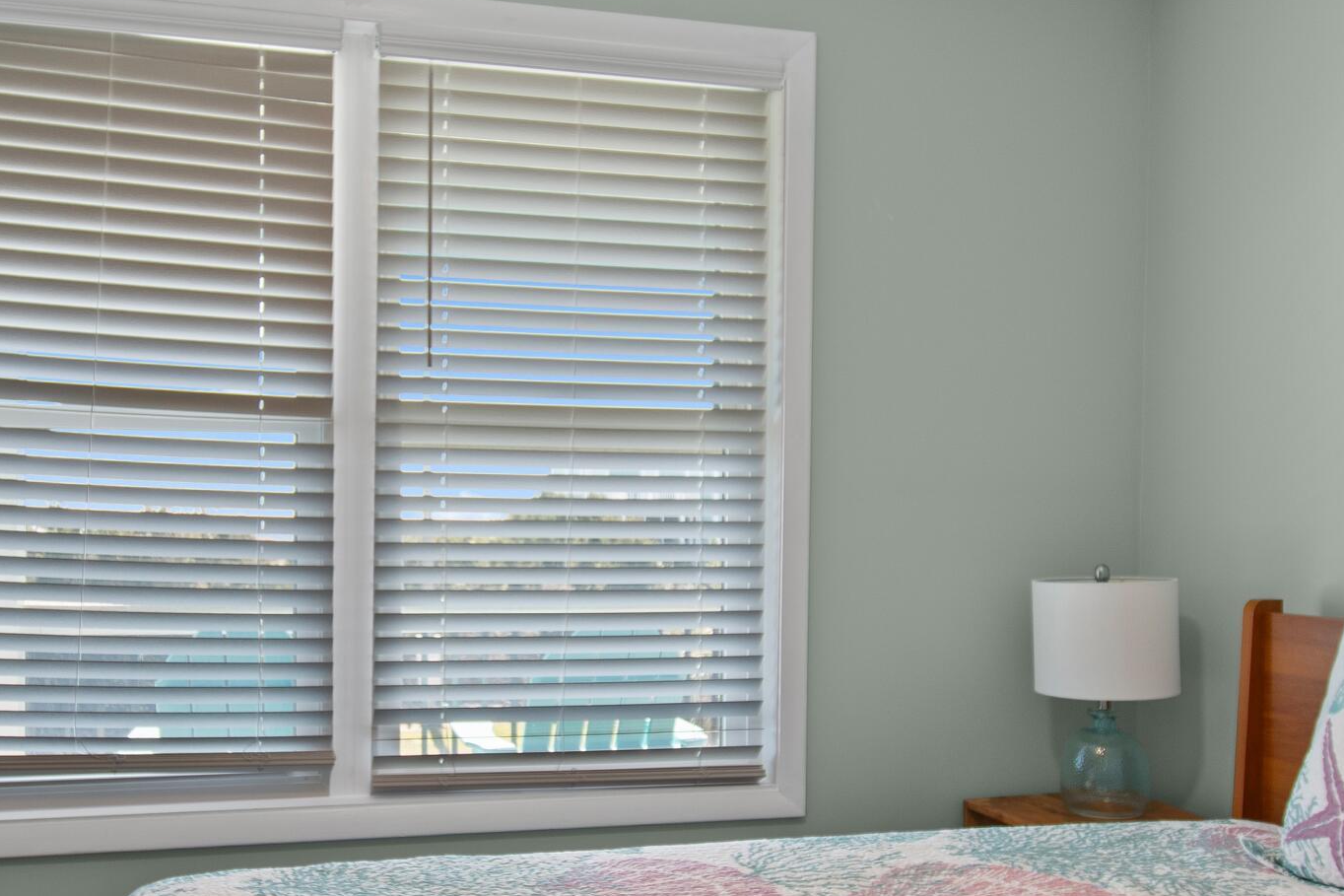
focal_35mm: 33
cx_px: 545
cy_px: 545
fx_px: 1232
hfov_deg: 56.8
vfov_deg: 39.8
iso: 100
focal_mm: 10
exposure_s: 1/10
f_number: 4.5
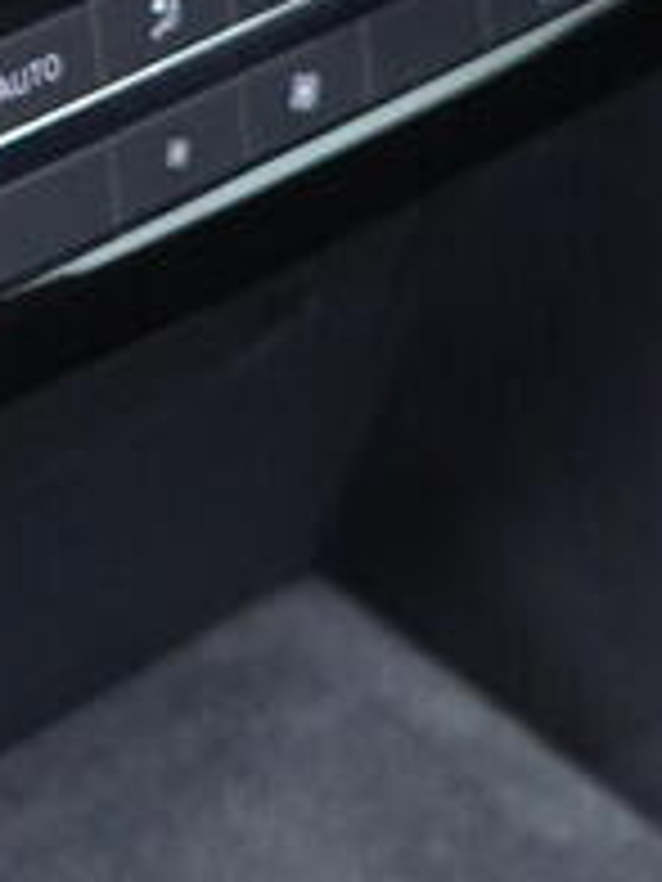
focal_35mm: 181
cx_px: 239
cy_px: -101
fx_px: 4615
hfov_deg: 8.2
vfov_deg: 10.8
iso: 2000
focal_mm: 24
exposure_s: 1/40
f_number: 2.8
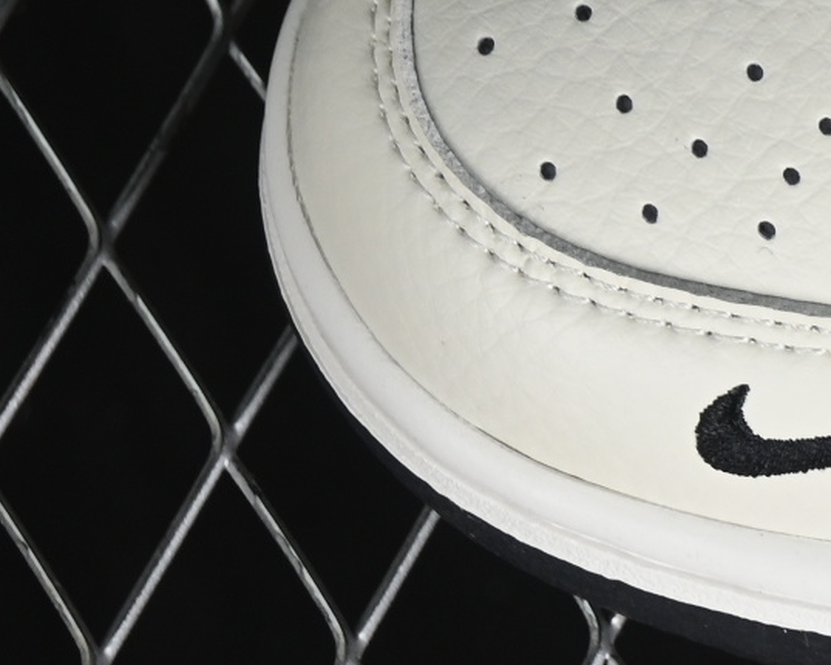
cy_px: -591
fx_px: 8957
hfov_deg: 5.2
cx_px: 1796
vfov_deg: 4.2
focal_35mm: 364
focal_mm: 50
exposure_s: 1/80
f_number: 7.1
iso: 160
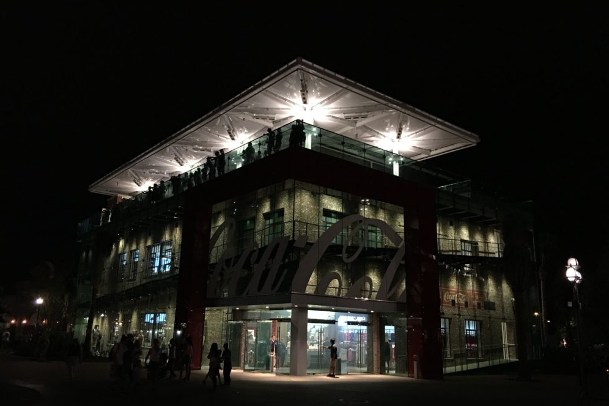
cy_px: 205
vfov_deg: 42.3
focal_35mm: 31
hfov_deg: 60.3
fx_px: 524
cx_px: 301
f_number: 2.2
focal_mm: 4.15
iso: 100
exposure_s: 1/15
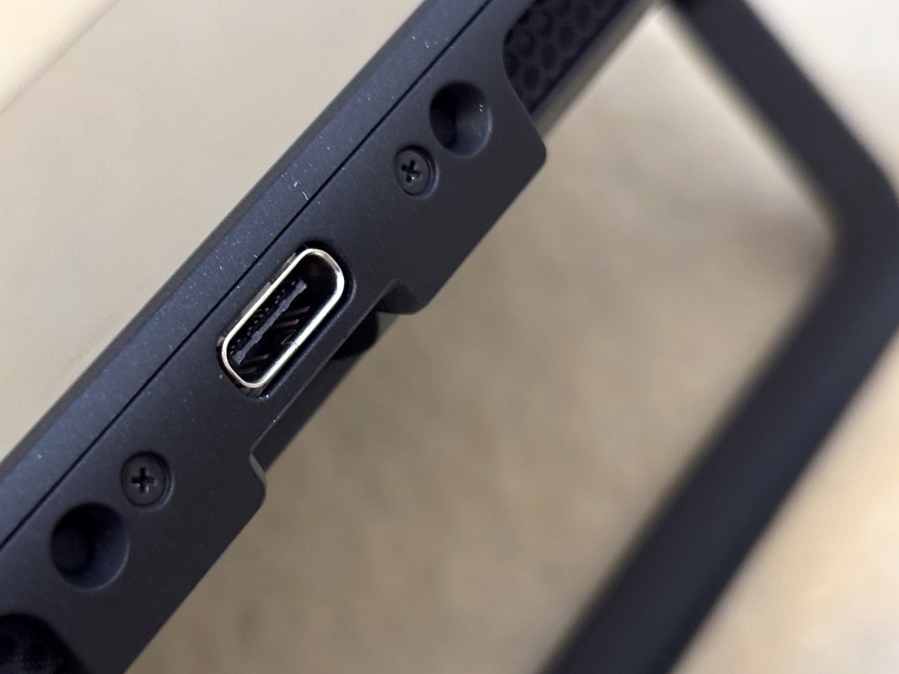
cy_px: 348
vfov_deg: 18.9
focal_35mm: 78
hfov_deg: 25.0
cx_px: 343
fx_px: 2026
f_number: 1.6
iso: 125
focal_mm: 5.96
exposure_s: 1/33
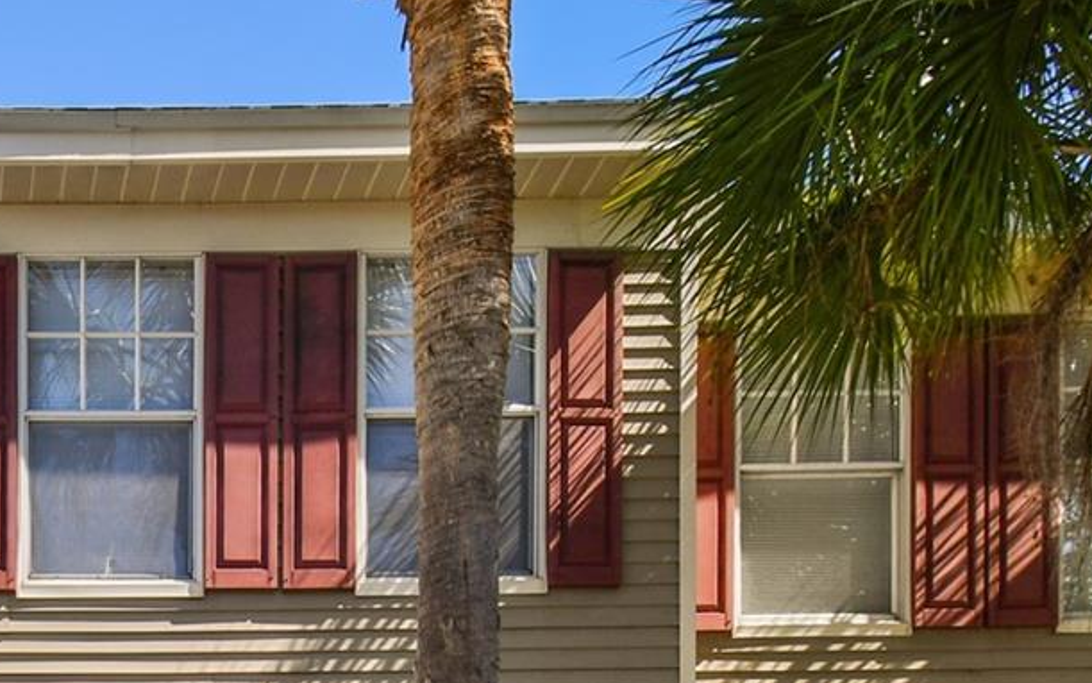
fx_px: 1191
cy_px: 919
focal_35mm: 40
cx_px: 2
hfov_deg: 42.6
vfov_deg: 26.4
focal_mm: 10
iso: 100
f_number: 7.1
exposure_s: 1/200
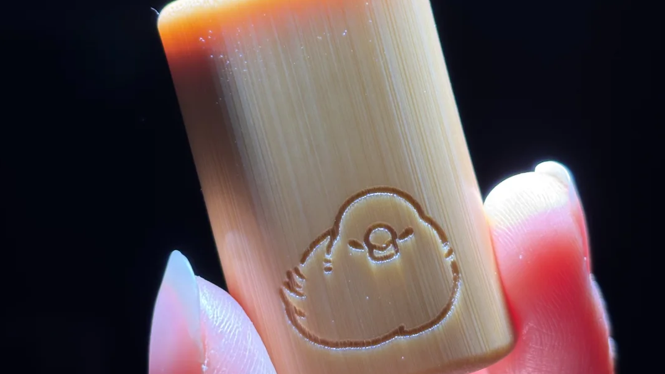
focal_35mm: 76
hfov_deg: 27.9
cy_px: 139
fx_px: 1340
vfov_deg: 15.9
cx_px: 331
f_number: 1.6
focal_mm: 5.96
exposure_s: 1/244
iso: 32
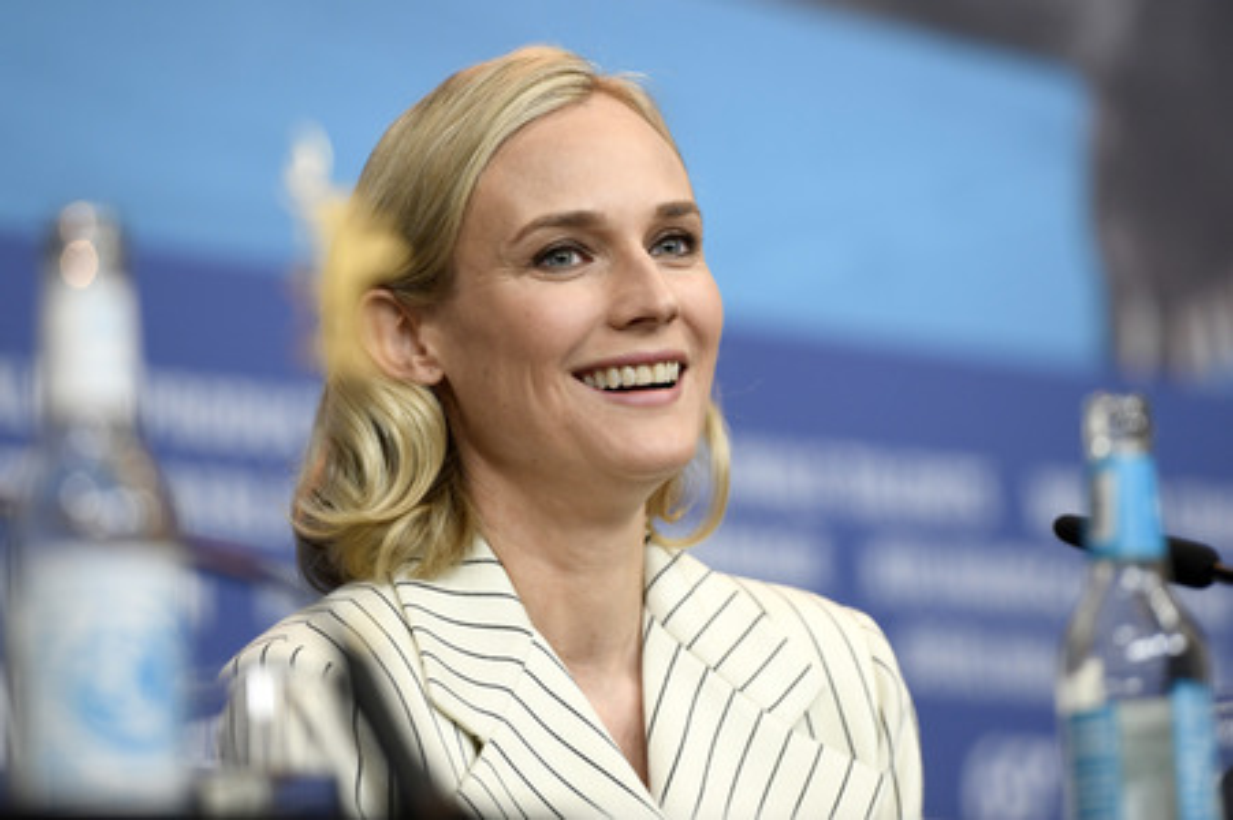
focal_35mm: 200
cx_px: 616
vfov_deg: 6.9
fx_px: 6845
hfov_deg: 10.3
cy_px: 410
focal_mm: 200
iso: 1250
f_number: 3.5
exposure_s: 1/320
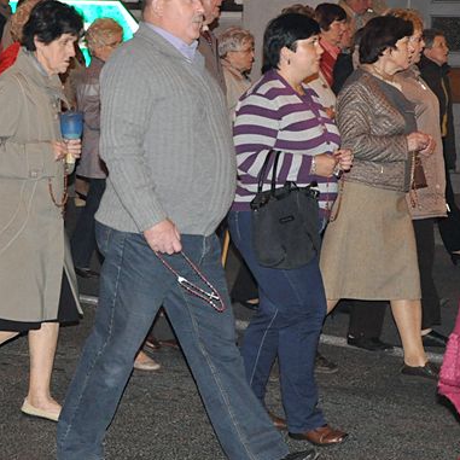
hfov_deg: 16.0
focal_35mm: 108
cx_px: 87
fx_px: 1624
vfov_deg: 16.1
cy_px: 185
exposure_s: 1/60
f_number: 5
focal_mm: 38
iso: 2000
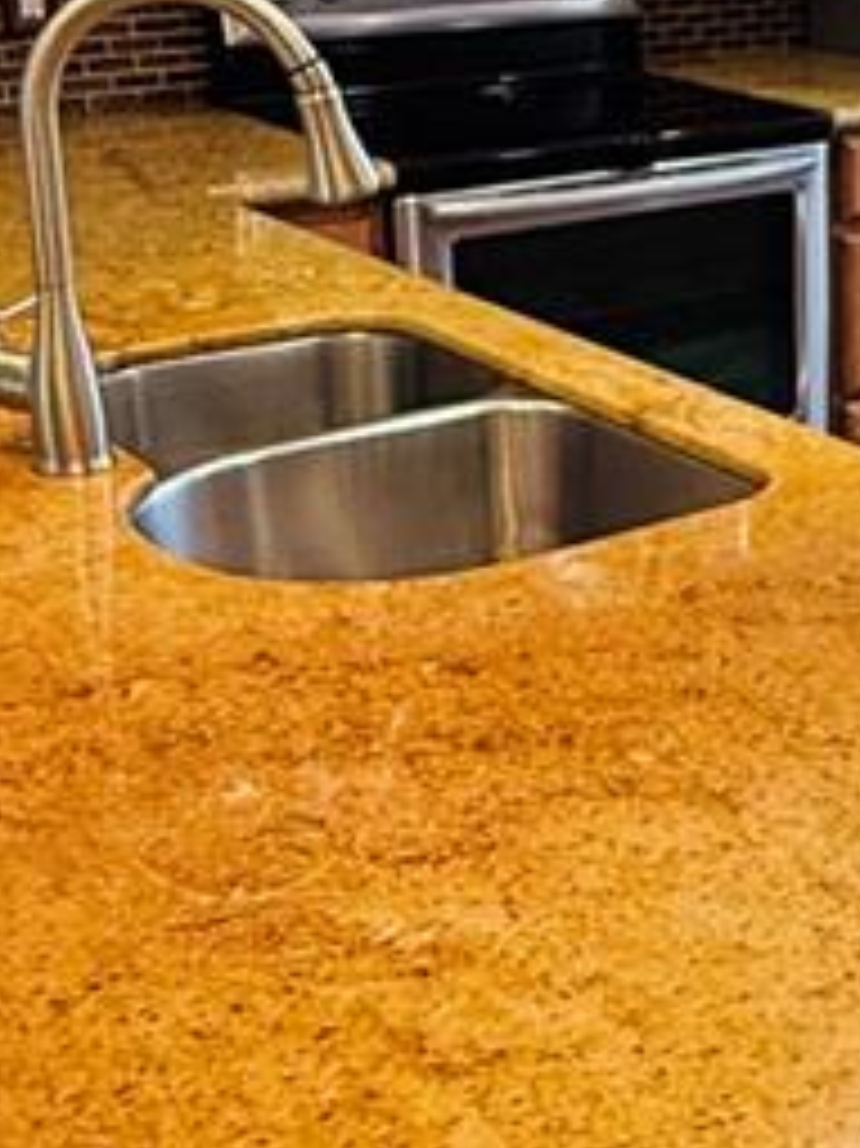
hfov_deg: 20.7
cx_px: 1049
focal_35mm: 66
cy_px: 329
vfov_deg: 29.1
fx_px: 2188
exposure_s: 1/120
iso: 320
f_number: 2.2
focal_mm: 2.22
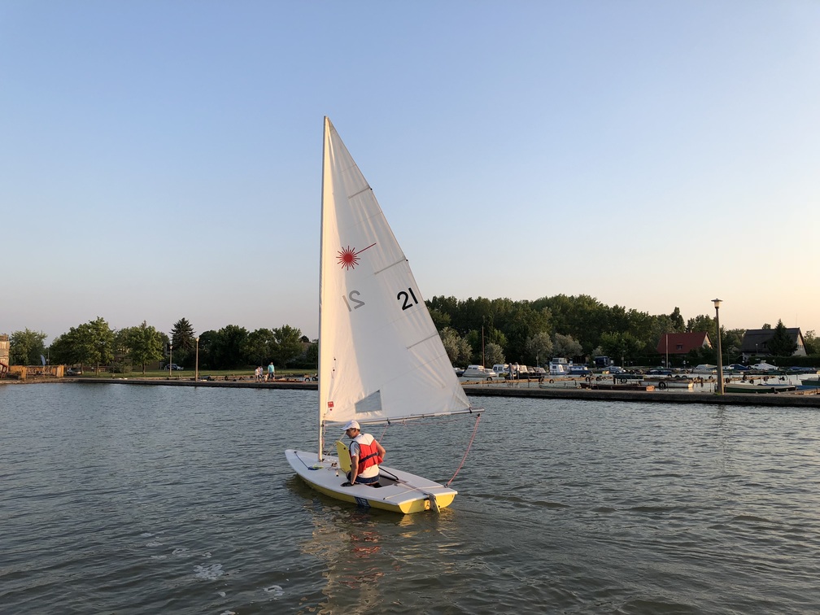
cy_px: 308
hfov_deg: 63.4
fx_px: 663
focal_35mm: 28
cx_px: 410
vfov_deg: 49.7
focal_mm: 4
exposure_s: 1/517
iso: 20
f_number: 1.8
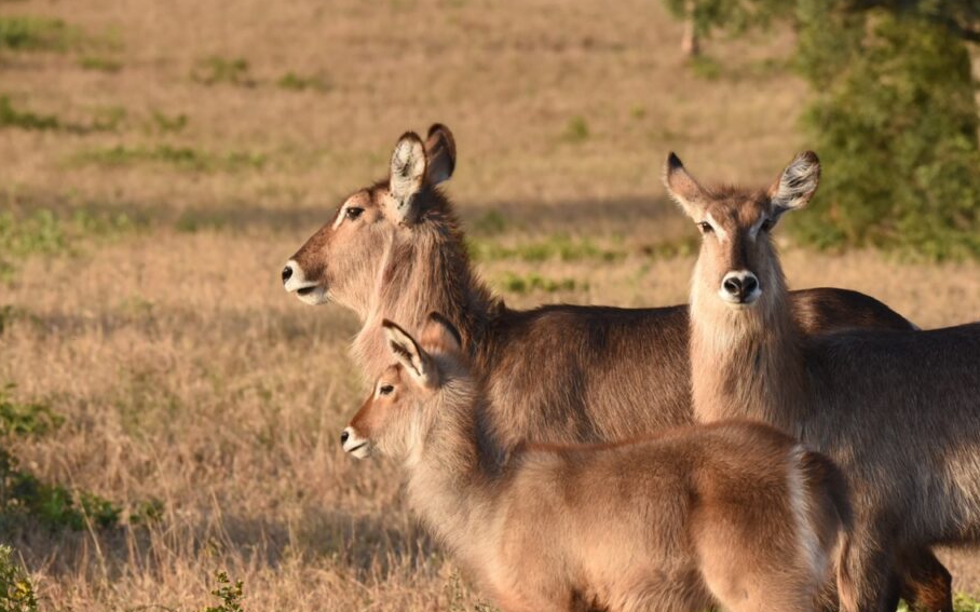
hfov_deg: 6.5
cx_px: 508
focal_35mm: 322
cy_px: 311
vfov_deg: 4.1
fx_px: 8598
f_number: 11
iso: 2000
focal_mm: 280
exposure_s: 1/1250
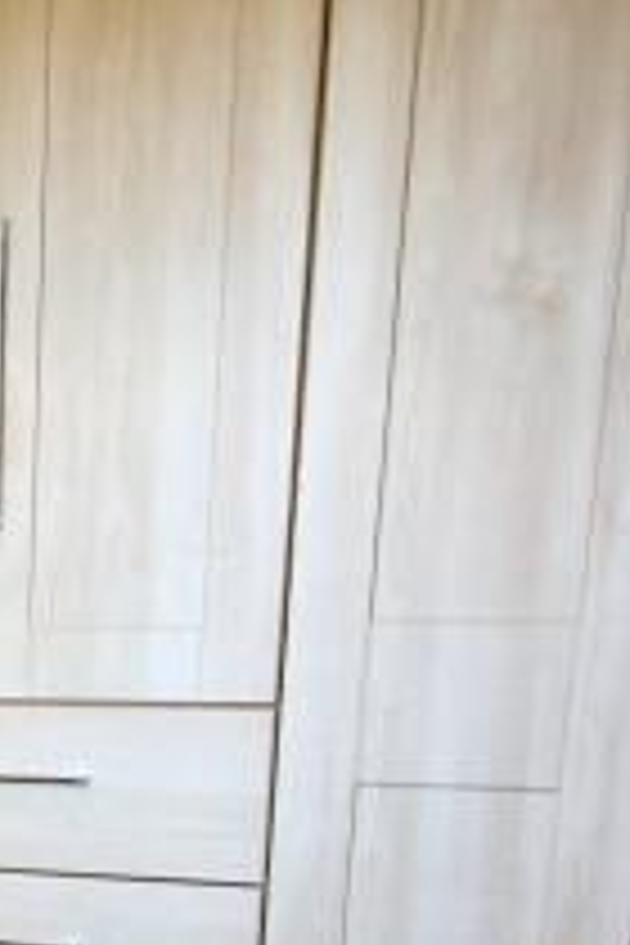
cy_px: 1076
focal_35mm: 66
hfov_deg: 17.4
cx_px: -446
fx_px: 1732
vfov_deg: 27.5
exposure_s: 1/50
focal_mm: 2.2
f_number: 2.2
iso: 400
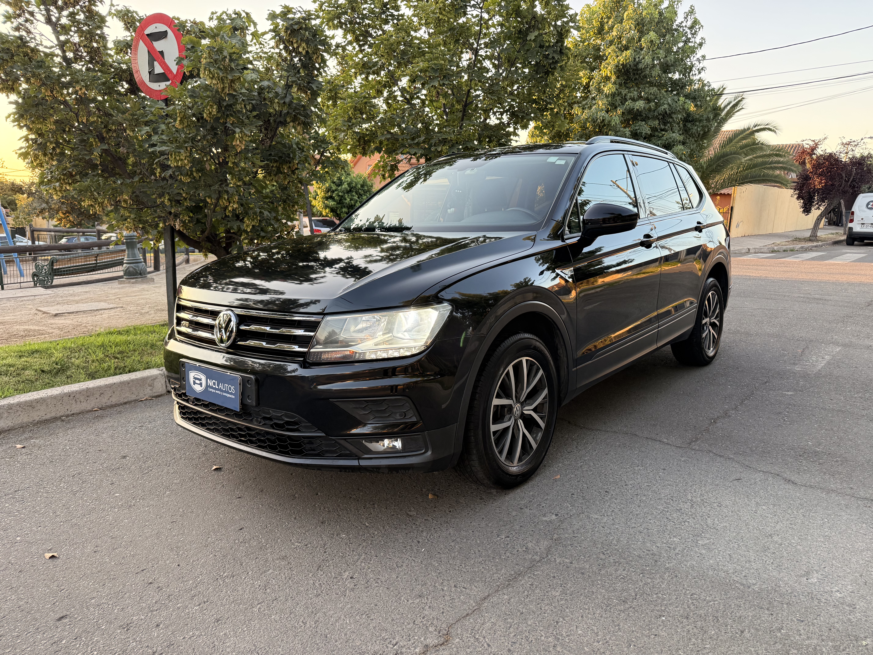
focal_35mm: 24
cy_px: 328
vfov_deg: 56.8
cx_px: 436
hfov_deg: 71.6
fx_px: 605
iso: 200
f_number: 1.78
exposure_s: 1/251
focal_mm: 6.76
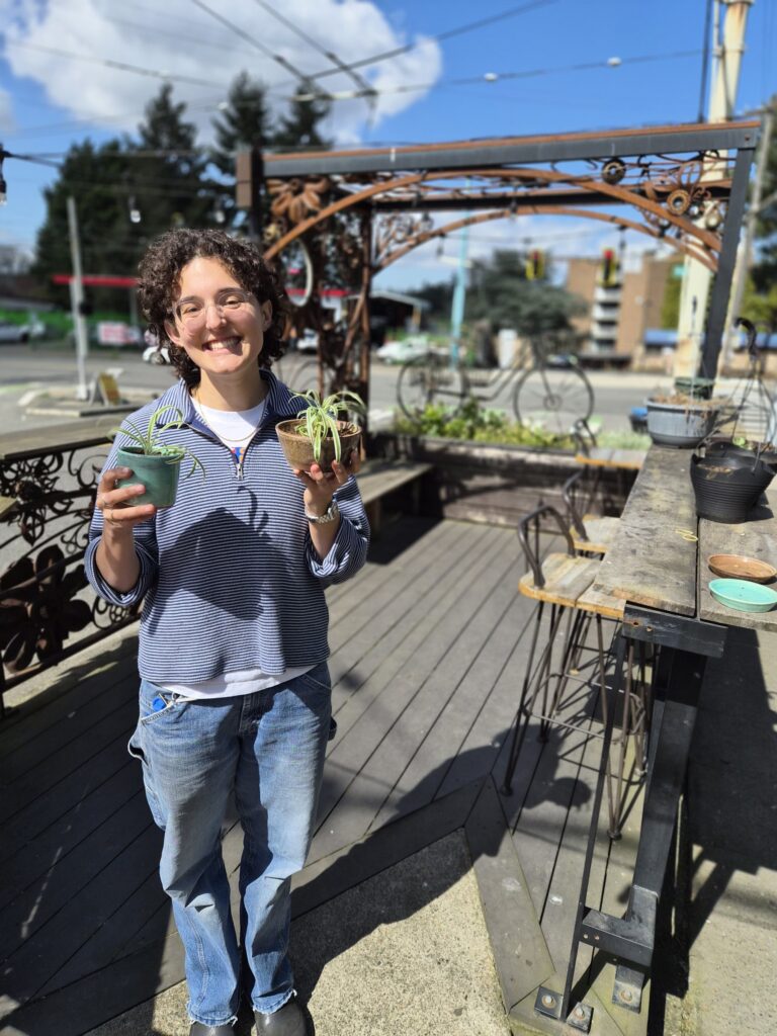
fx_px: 688
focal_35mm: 23
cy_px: 518
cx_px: 388
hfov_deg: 58.9
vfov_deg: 73.9
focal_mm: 5.4
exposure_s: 1/5568
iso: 80
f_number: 1.8
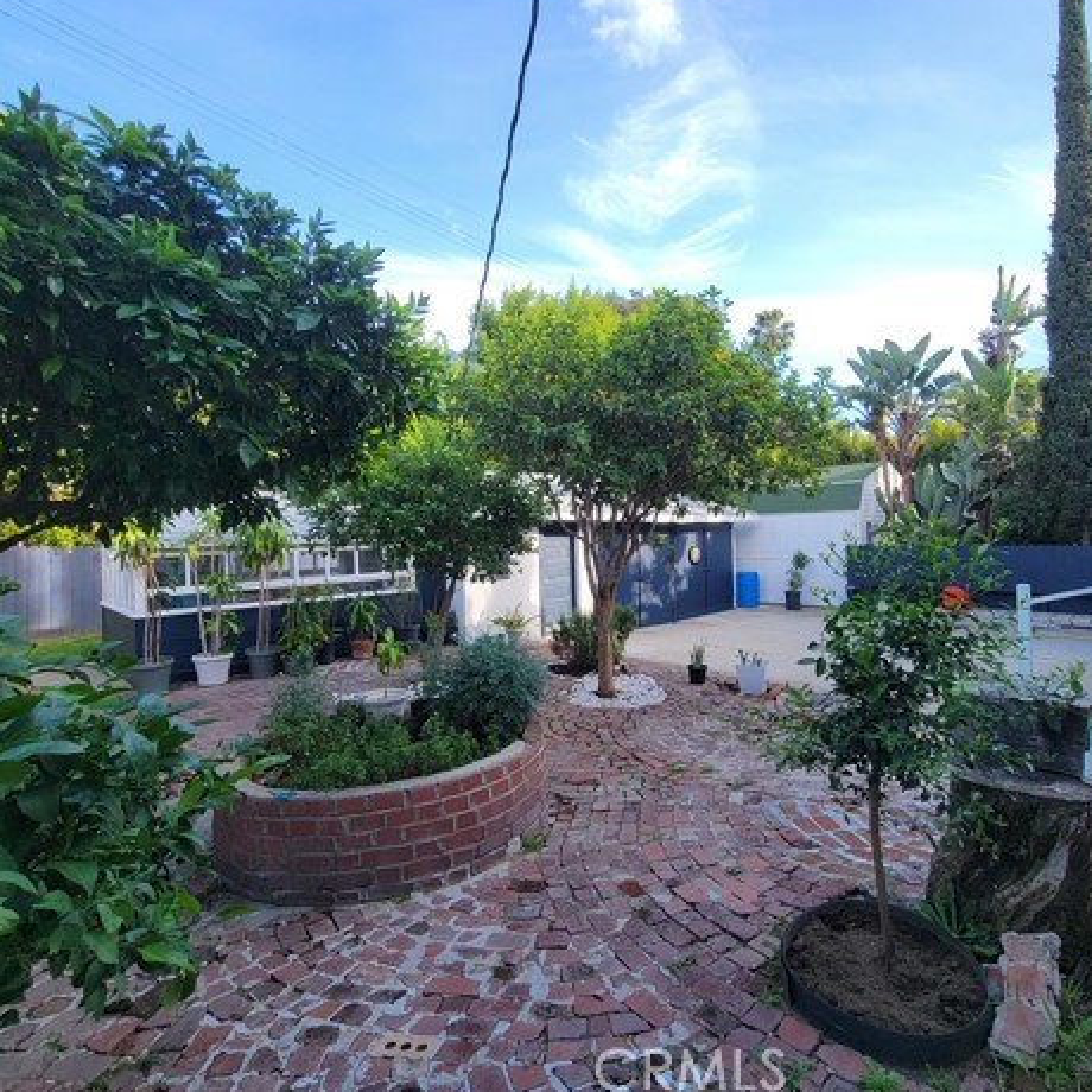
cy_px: 534
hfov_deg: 86.8
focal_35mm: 16
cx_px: 627
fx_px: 571
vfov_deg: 87.4
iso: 50
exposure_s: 1/298
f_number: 2.2
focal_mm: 2.2
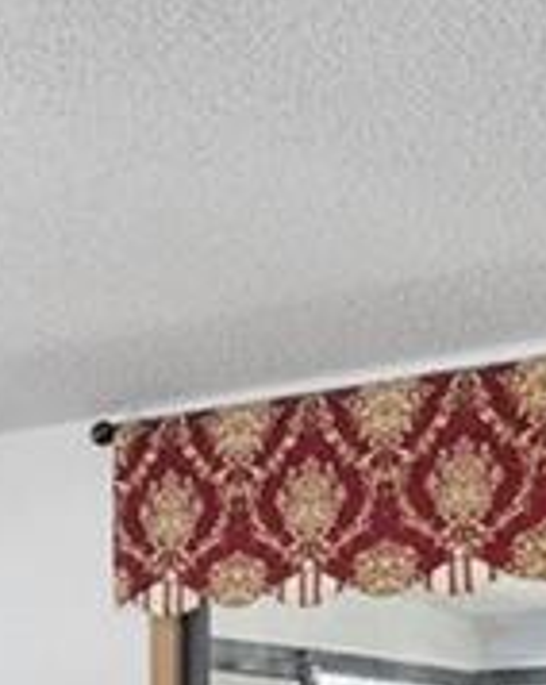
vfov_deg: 15.3
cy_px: 966
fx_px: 2388
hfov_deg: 12.1
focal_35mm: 118
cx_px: -396
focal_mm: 14
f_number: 7.1
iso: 500
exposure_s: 1/8
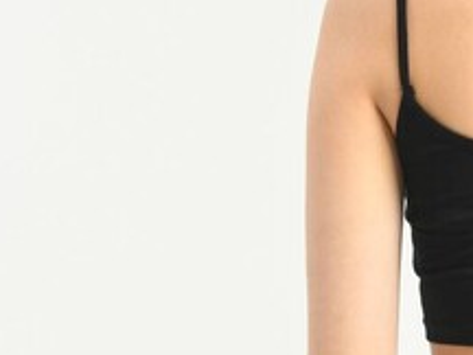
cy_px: 224
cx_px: 537
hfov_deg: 4.9
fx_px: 5561
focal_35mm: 407
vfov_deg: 3.7
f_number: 6.3
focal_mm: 122
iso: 100
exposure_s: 1/160
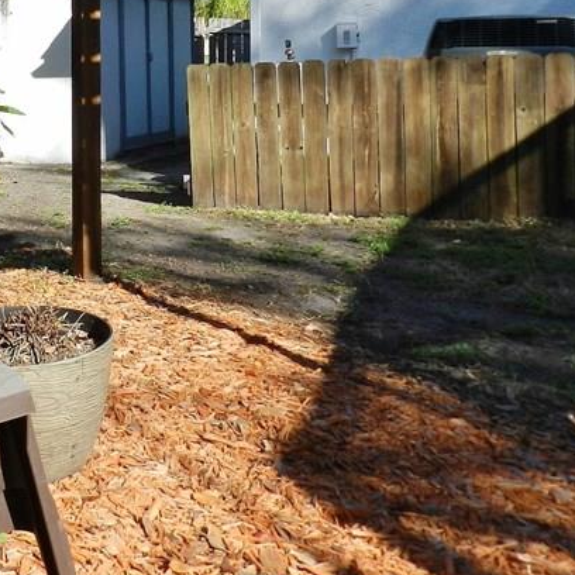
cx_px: -61
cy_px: 70
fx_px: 958
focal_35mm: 51
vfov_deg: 32.0
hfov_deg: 29.9
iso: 160
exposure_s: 1/1000
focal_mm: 4
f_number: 3.4
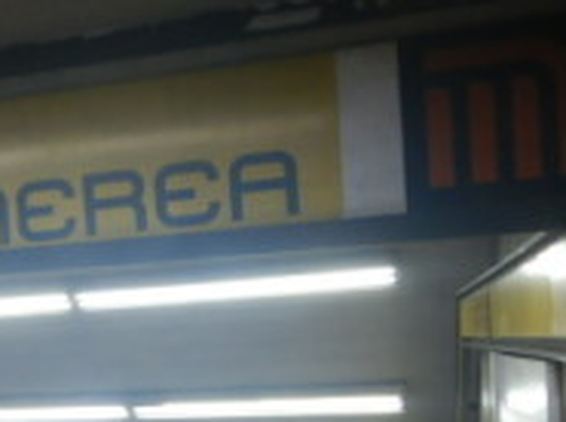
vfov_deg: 22.1
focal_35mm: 65
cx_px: -52
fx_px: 1061
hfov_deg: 27.4
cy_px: 368
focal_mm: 4.3
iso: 180
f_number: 2.8
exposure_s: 1/30
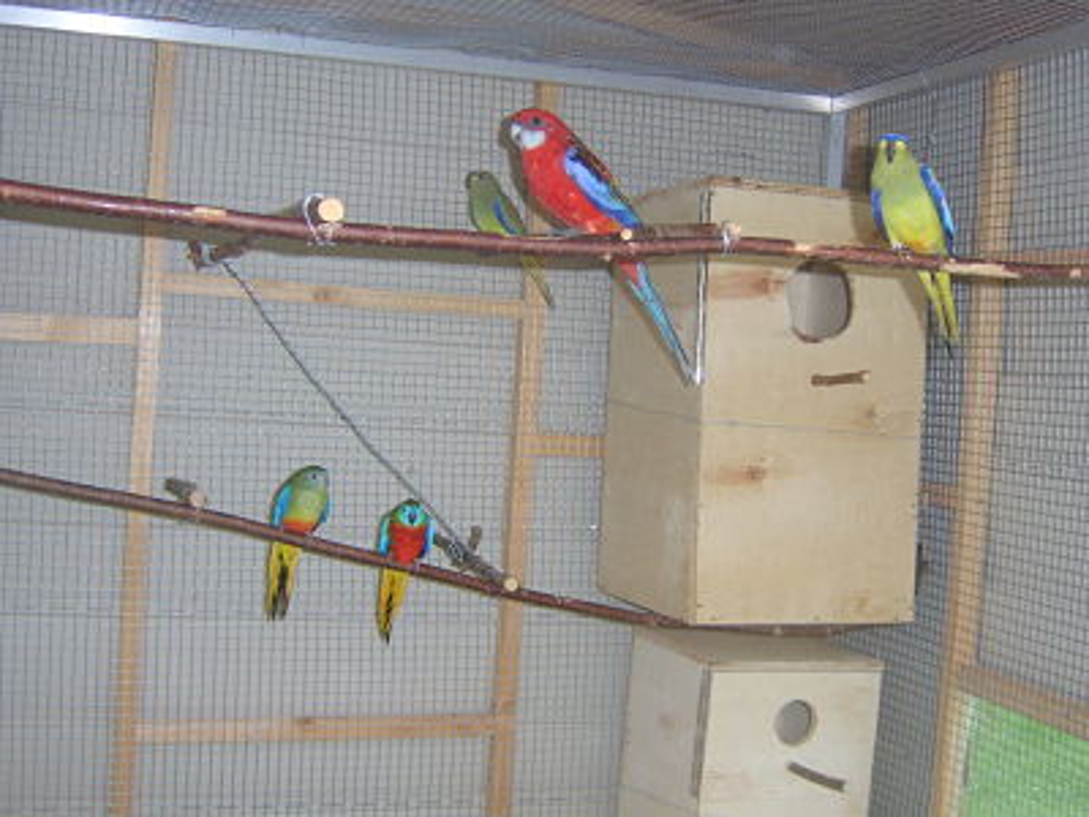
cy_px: 408
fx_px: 1195
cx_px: 544
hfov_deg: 49.0
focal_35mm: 38
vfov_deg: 37.7
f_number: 2.7
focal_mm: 9.86
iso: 141
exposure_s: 1/60
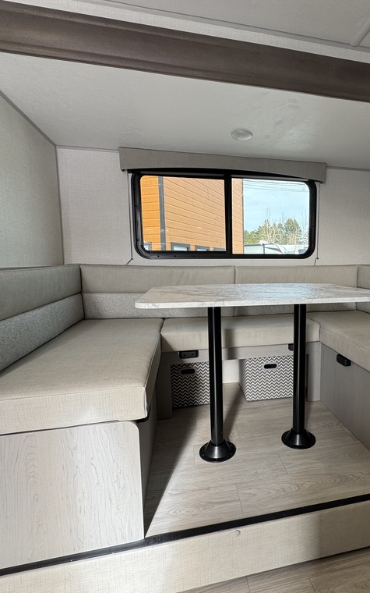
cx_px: 261
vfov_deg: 85.1
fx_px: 323
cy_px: 295
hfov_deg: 57.6
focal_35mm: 20
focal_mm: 2.22
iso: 50
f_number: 2.2
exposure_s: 1/99
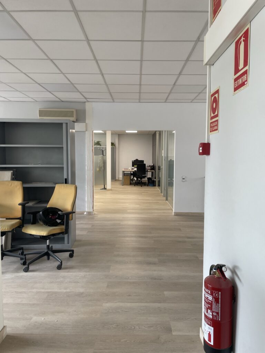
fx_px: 265
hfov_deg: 53.1
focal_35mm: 26
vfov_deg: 67.3
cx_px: 132
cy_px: 176
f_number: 1.6
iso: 80
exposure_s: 1/121
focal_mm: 4.2
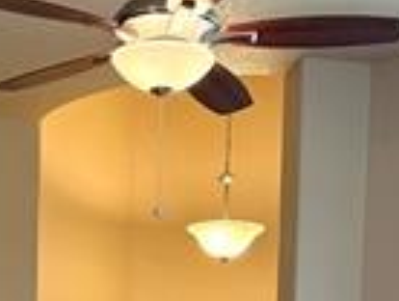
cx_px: 46
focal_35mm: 111
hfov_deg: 17.5
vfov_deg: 12.3
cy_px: 543
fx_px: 1282
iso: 200
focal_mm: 6.76
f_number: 1.78
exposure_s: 1/120
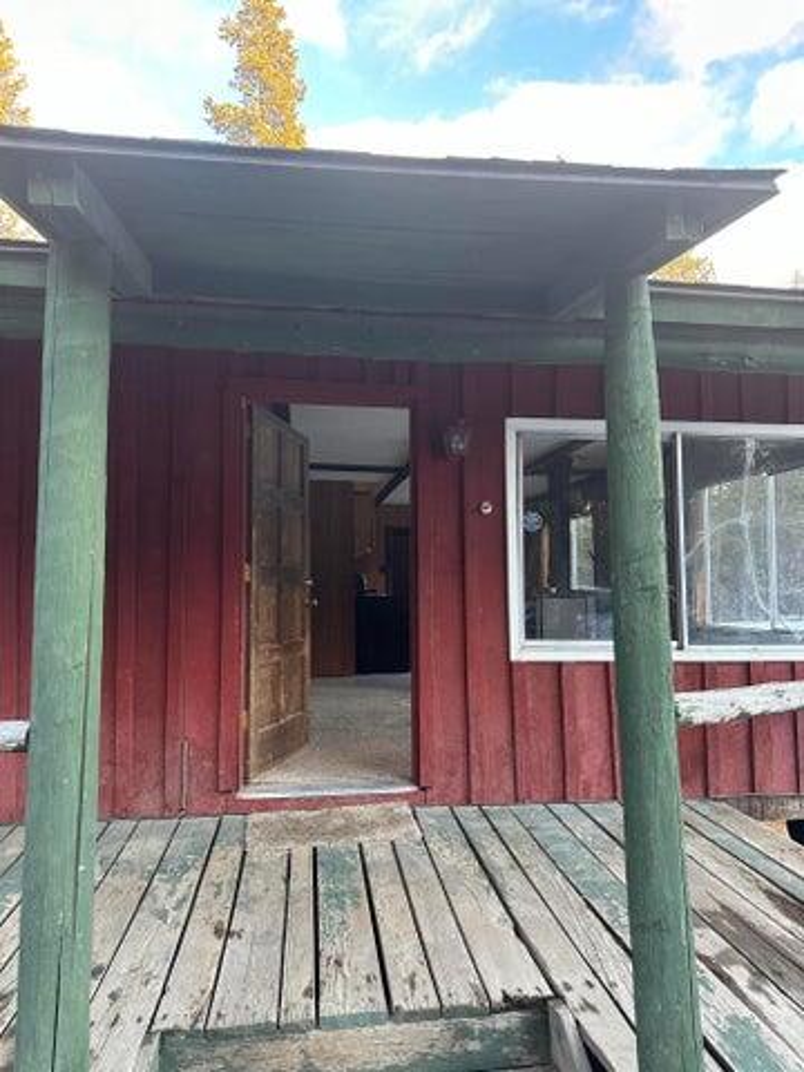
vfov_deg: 71.6
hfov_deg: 56.8
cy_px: 536
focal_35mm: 24
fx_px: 743
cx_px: 402
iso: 200
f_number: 1.78
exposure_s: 1/121
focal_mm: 6.86
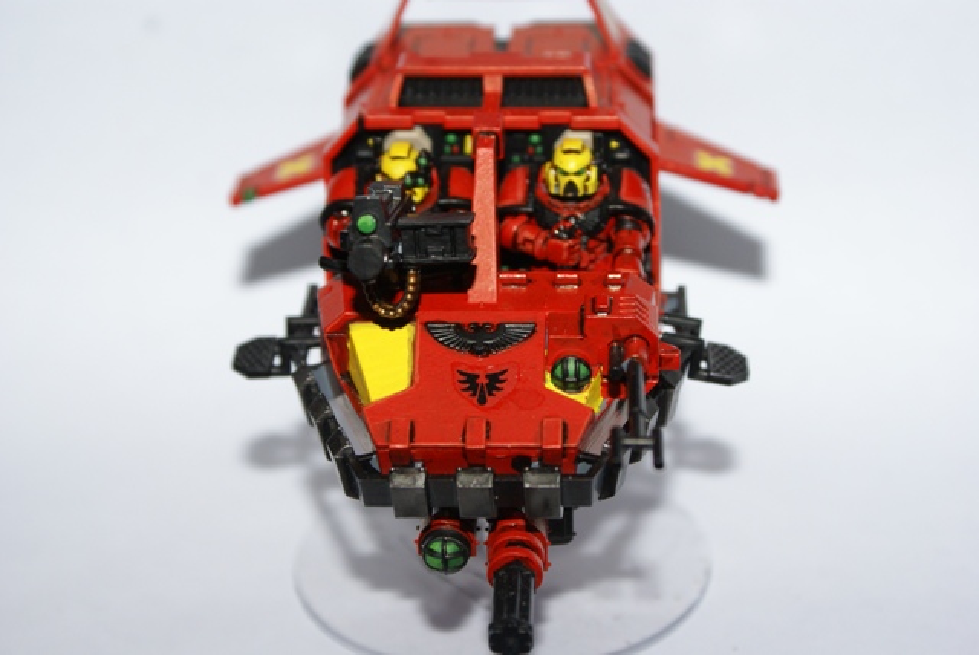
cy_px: 328
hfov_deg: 27.0
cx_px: 490
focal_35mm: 75
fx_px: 2041
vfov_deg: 18.2
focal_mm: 50
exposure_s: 1/80
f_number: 6.3
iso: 400
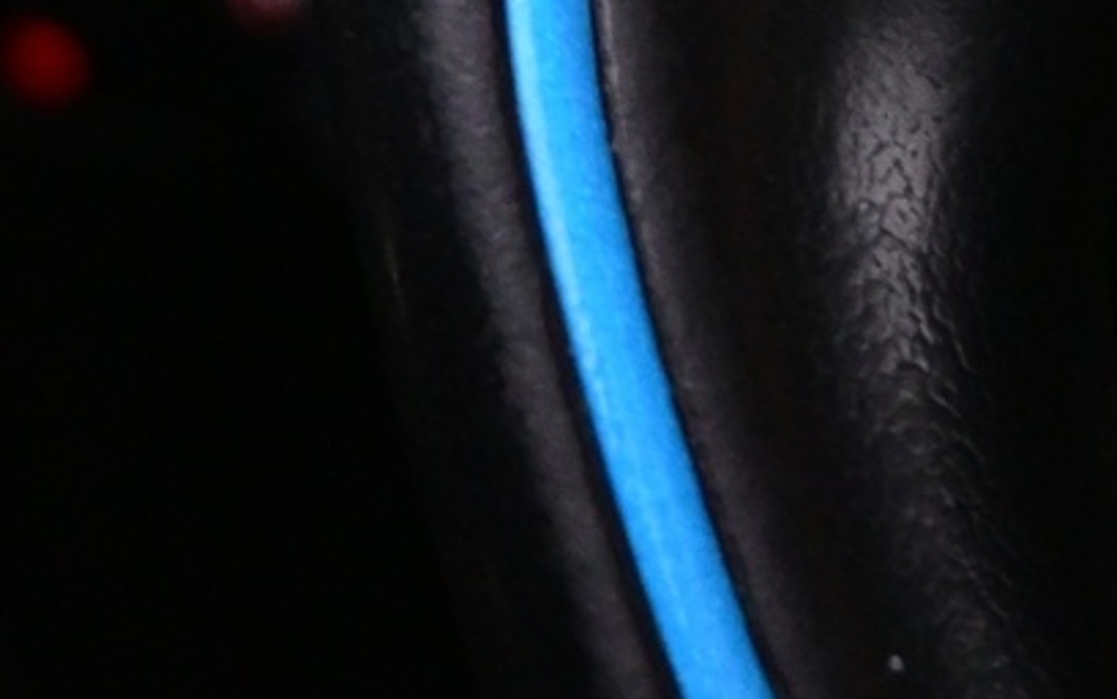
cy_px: -718
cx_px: 1579
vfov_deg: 9.6
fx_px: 3868
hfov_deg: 15.4
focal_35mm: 127
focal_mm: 21
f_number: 4
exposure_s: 1/30
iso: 3200
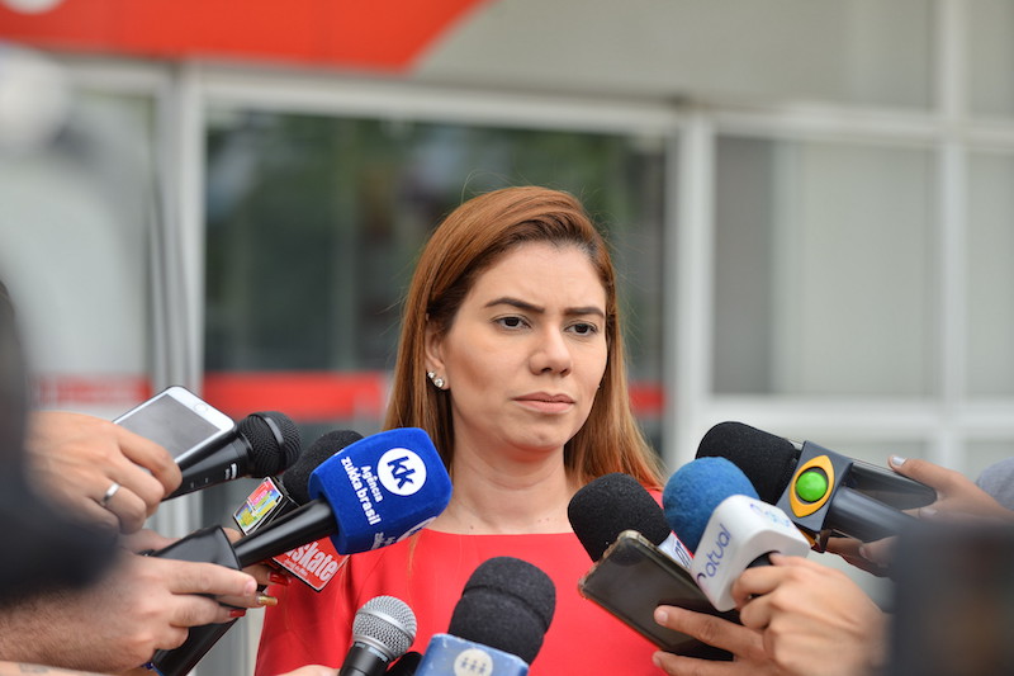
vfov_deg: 13.0
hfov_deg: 19.5
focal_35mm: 105
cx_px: 507
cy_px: 338
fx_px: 2957
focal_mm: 105
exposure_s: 1/500
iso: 100
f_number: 3.2
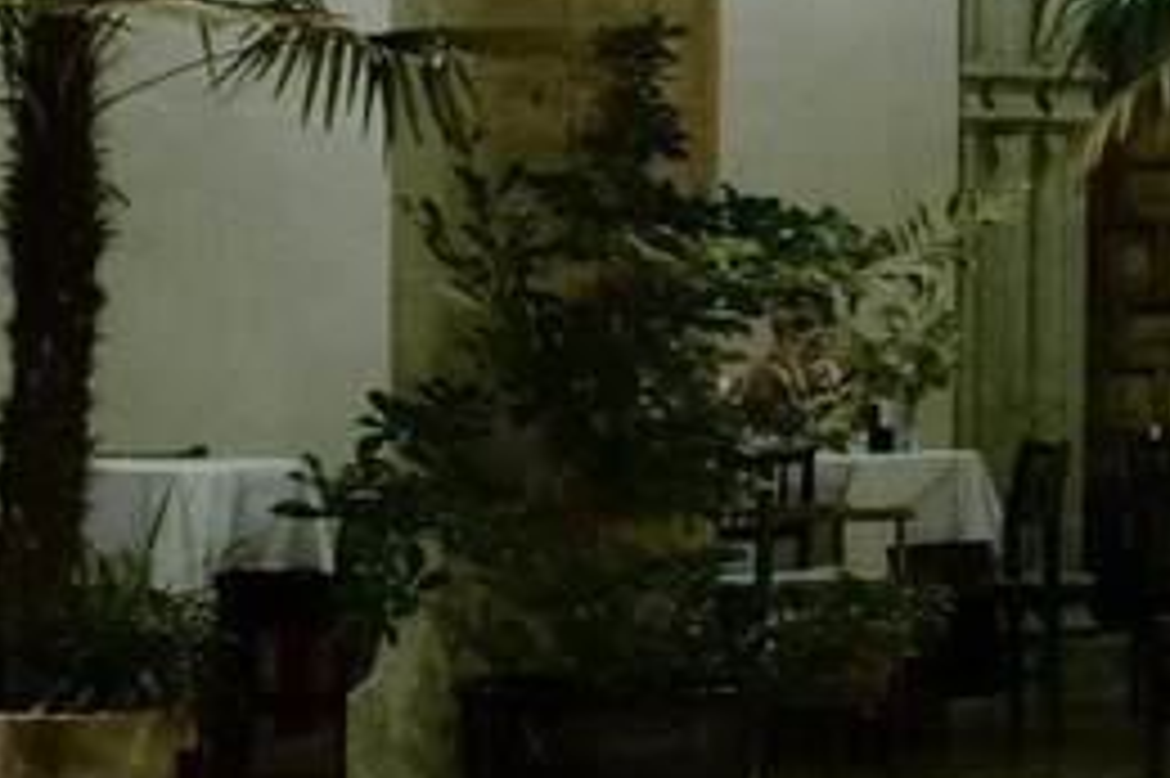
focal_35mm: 197
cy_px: -184
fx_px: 6398
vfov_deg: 6.9
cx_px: 3082
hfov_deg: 9.1
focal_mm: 32
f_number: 4
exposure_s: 1/20
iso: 1600
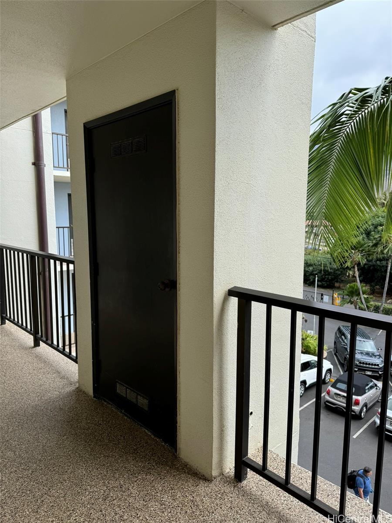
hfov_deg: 56.8
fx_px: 362
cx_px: 196
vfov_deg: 71.6
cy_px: 262
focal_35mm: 24
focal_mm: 6.76
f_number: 1.78
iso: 80
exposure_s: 1/1042
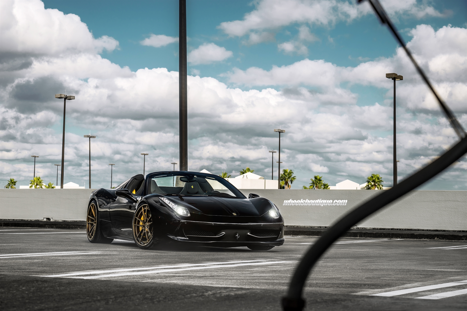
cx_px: 234
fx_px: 908
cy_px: 156
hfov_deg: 28.9
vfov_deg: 19.4
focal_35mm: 70
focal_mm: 70
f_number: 7.1
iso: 250
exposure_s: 1/200
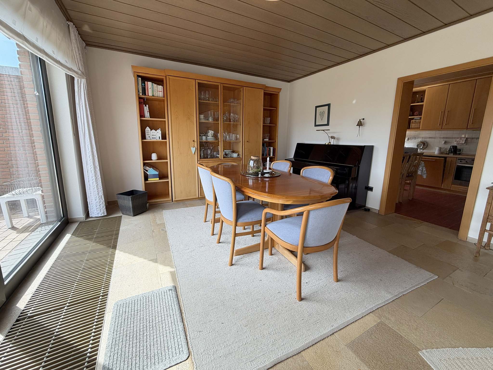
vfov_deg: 85.7
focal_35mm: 14
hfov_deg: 102.1
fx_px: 199
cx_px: 246
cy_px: 185
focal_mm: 2.22
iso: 25
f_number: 2.2
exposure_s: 1/100
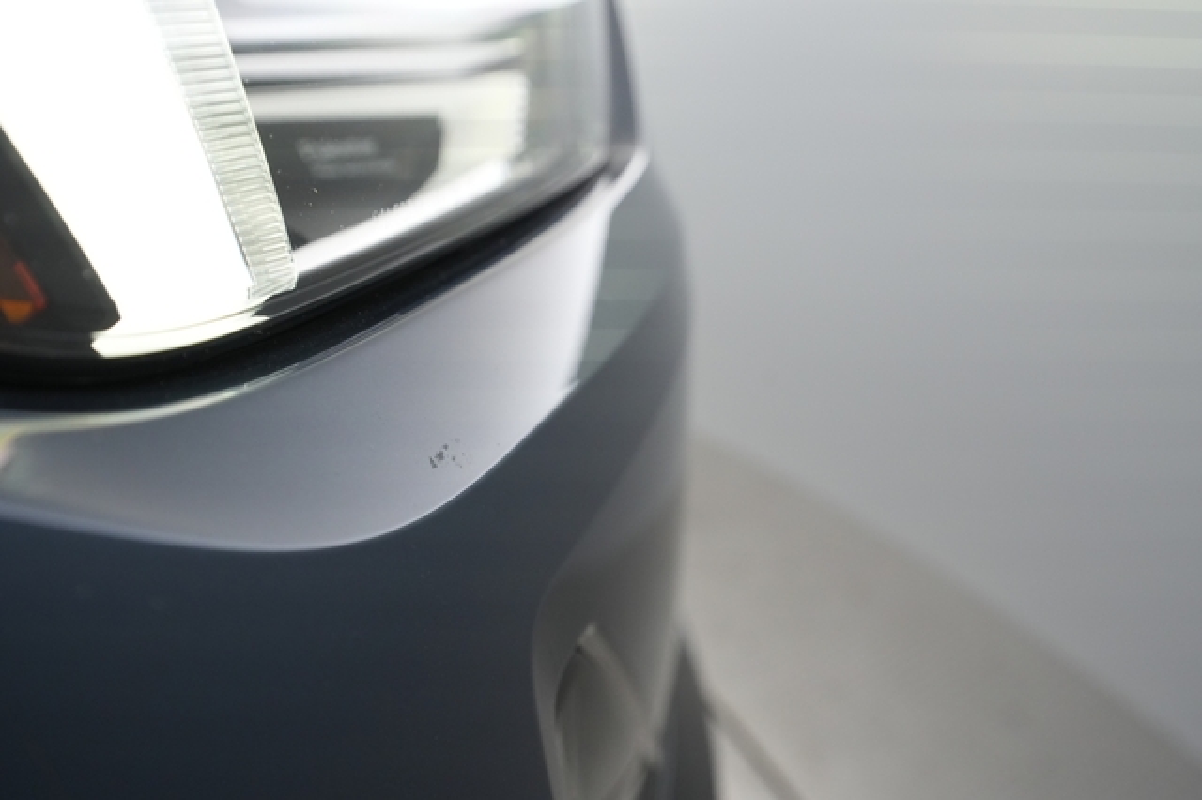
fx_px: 934
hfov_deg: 65.5
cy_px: 400
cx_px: 601
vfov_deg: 46.4
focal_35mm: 28
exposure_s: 1/80
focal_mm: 28
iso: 3200
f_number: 5.6
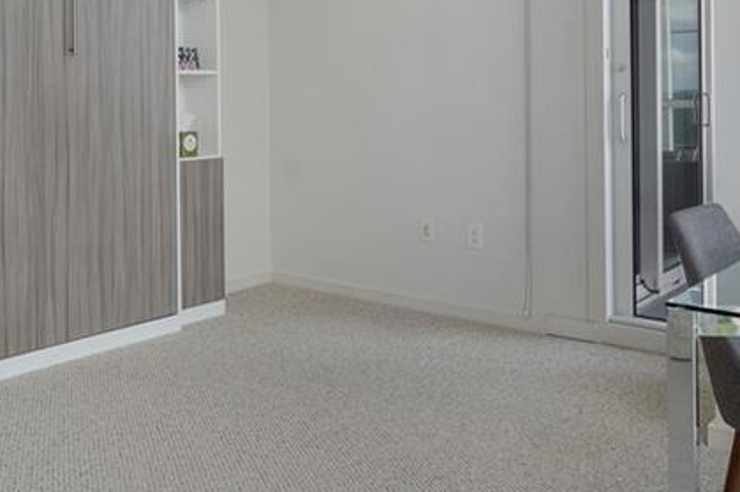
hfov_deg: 49.1
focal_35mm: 39
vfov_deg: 33.3
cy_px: 112
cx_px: 275
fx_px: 801
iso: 640
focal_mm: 16
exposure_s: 1/160
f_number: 8
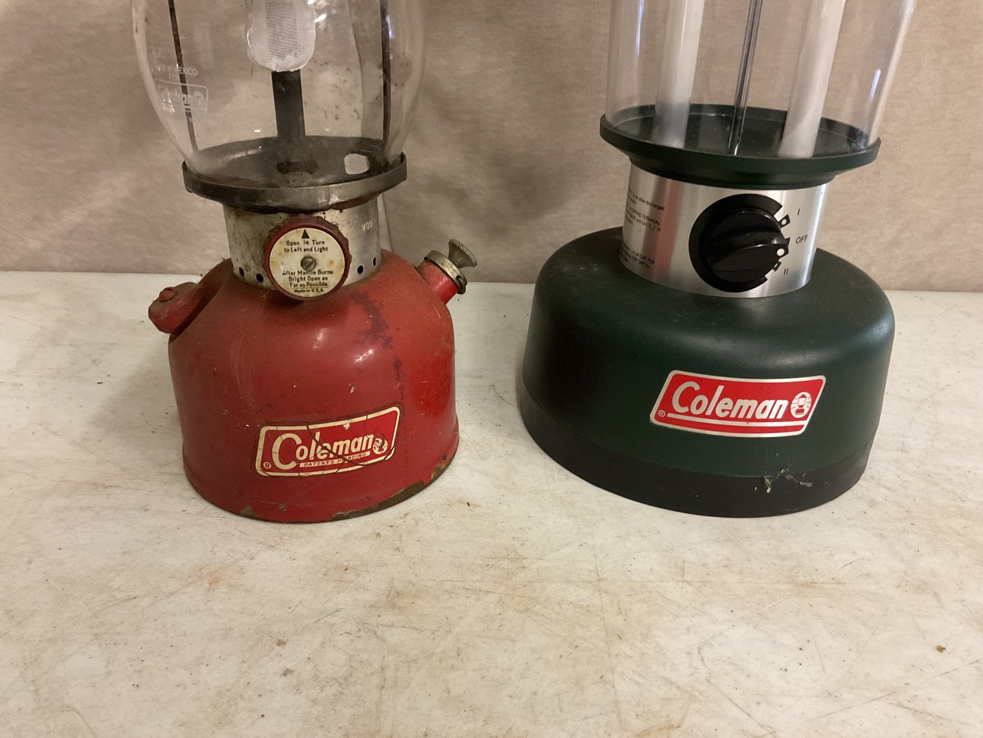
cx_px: 492
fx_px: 824
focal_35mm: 29
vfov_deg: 48.2
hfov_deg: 61.7
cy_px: 369
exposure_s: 1/40
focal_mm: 3
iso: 250
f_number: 1.8
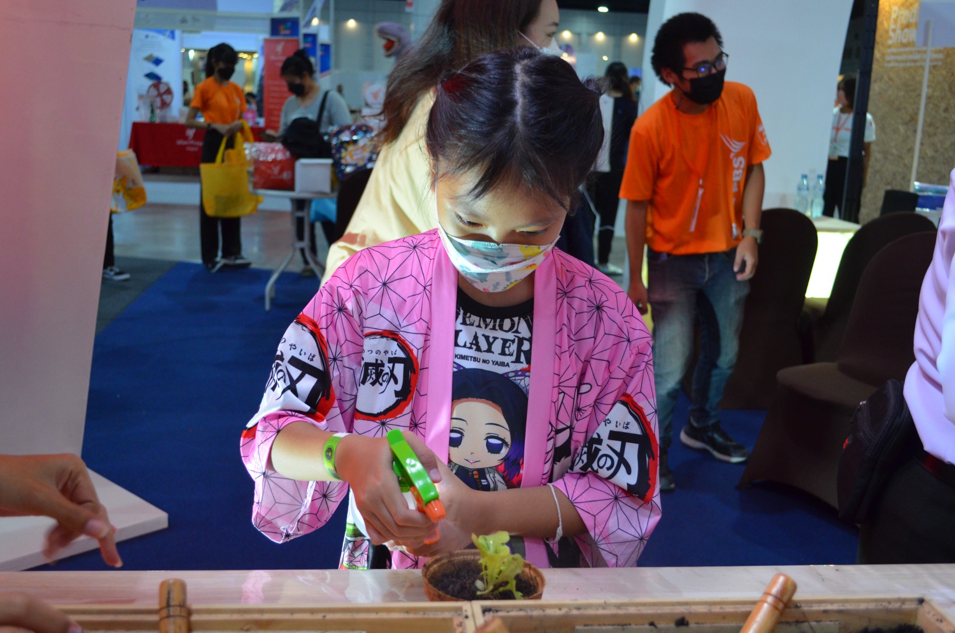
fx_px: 1033
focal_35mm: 39
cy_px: 316
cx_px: 478
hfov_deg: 49.6
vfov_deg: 34.1
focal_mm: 26
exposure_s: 1/80
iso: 1600
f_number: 4.2
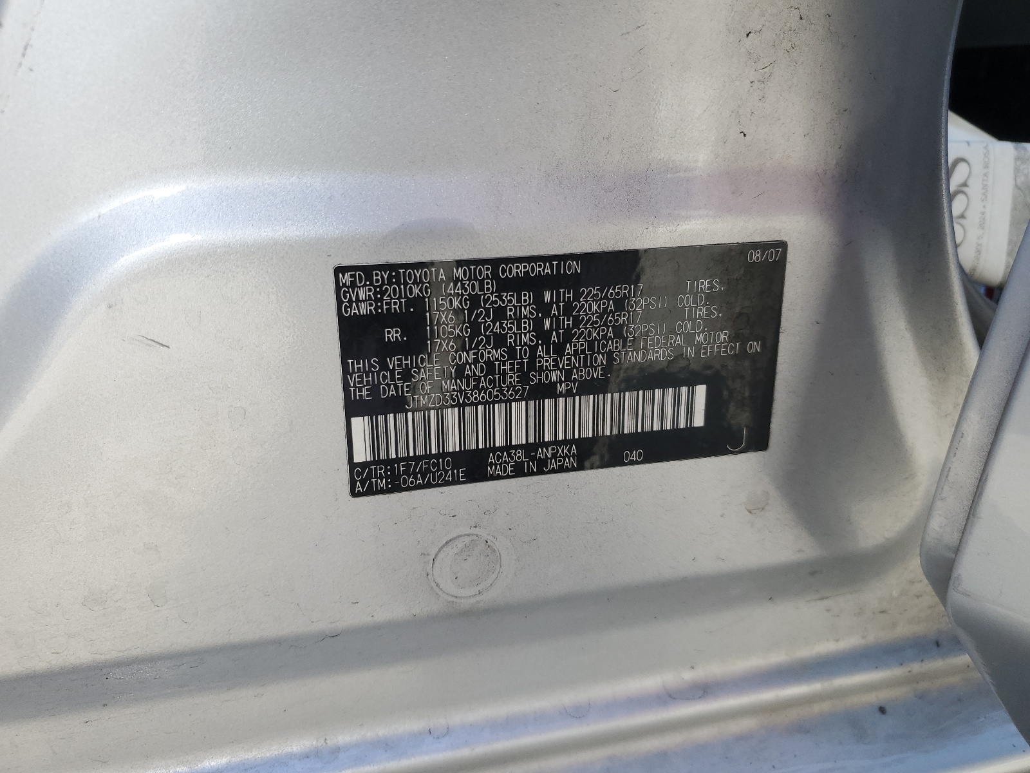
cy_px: 386
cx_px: 515
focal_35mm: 26
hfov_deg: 67.3
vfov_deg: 53.1
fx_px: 774
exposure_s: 1/455
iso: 50
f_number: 1.5
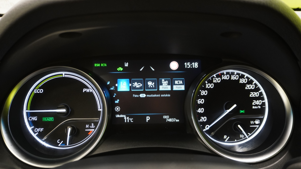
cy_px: 101
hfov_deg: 61.0
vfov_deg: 36.5
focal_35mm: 32
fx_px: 255
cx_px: 150
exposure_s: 1/30
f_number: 4
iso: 2000
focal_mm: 20
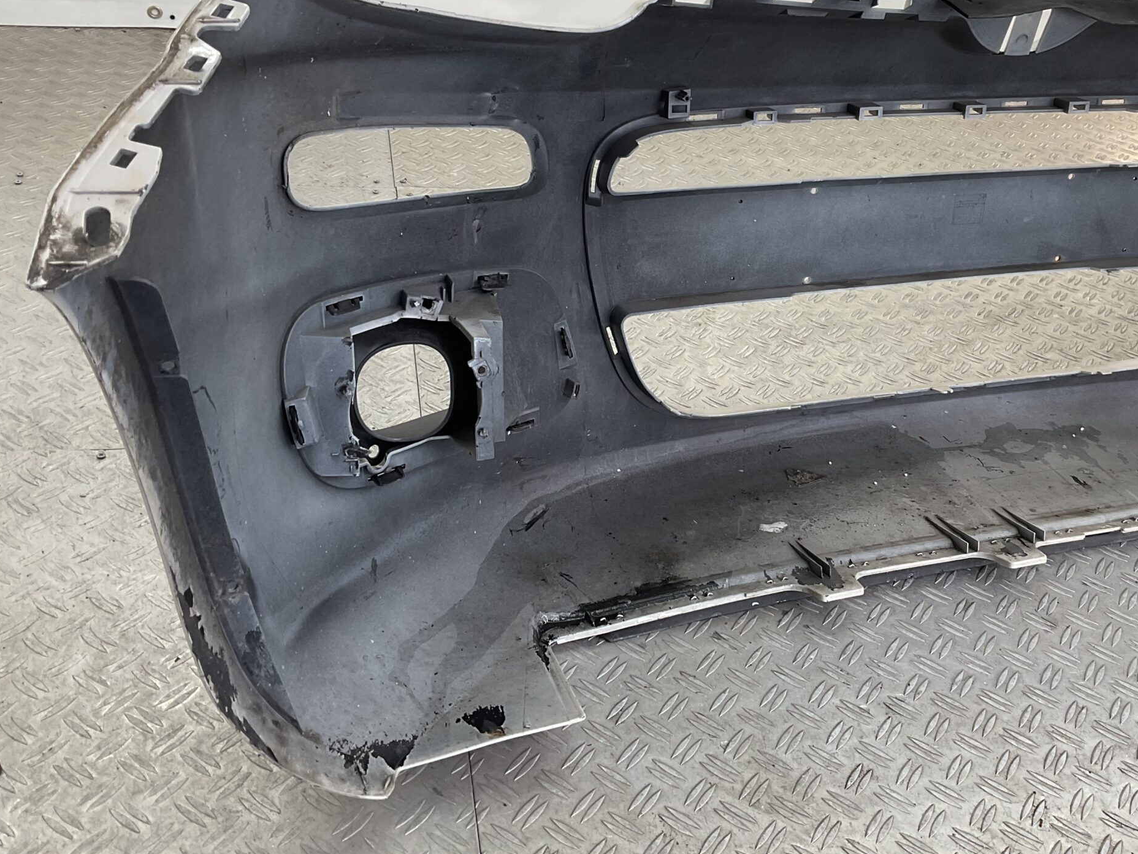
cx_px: 679
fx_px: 1315
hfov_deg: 46.6
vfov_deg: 35.8
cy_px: 331
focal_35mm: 40
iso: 25
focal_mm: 3
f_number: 1.8
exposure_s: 1/120
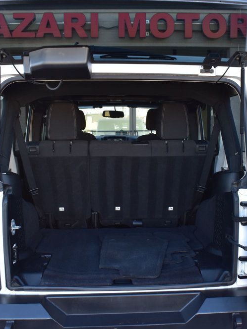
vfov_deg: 46.8
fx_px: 381
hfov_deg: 35.9
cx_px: 138
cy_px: 166
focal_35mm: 40
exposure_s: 1/60
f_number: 8
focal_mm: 18
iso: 400
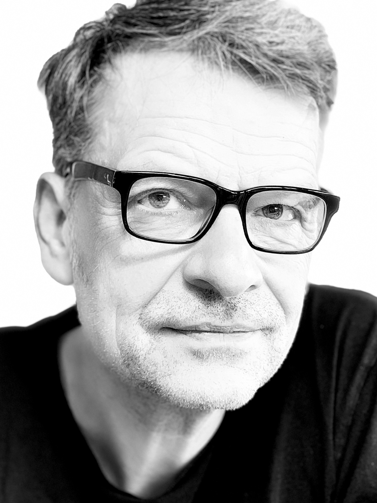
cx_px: 188
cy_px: 252
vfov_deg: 36.8
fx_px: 755
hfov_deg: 28.0
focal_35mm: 52
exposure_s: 1/50
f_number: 2.4
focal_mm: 6
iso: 200
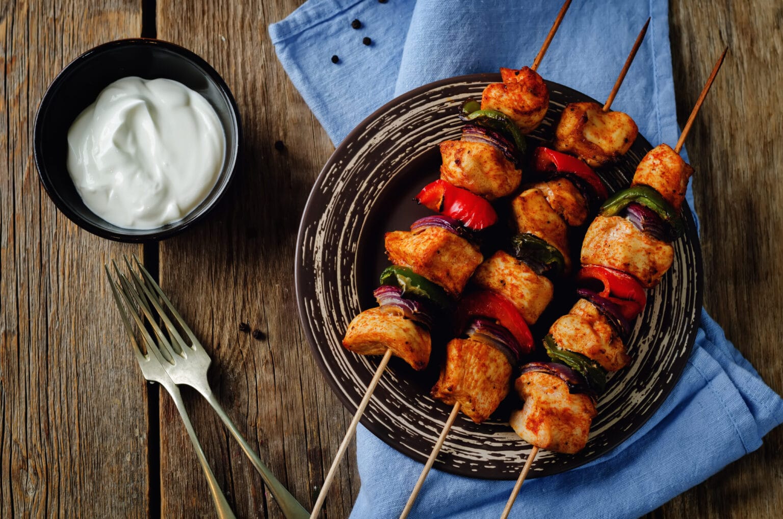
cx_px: 392
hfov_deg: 27.0
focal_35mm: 75
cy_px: 260
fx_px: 1628
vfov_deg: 18.1
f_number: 5.6
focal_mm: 50
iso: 100
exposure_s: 1/25
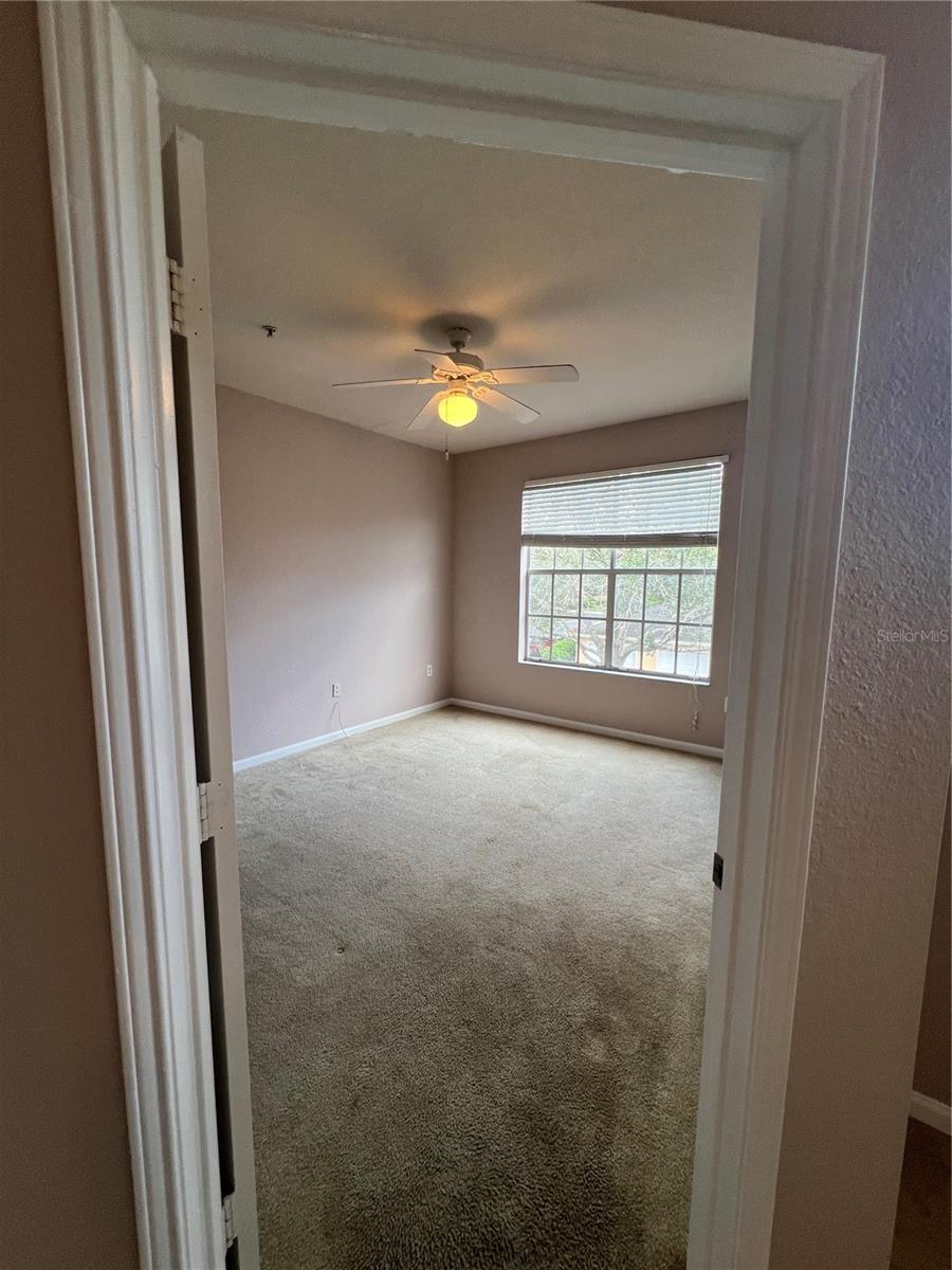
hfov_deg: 89.9
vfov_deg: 106.2
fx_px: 477
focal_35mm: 13
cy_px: 635
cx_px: 476
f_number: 1.8
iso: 64
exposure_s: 1/120
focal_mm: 1.57
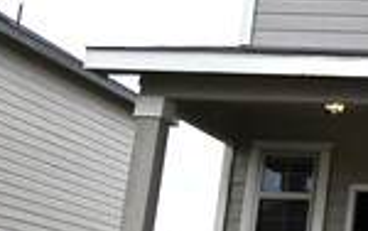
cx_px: 675
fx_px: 1044
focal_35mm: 104
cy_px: 113
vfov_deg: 12.6
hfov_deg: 16.5
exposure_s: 1/1406
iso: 80
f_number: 1.8
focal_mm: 5.4
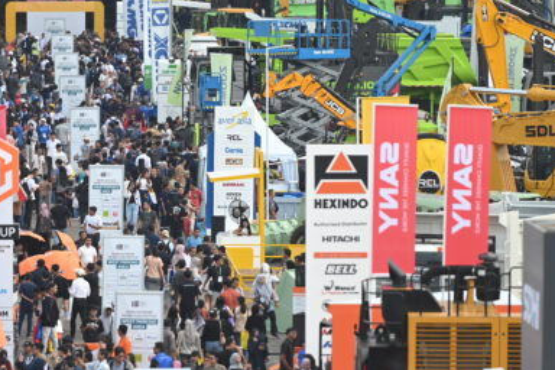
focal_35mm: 400
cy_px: 157
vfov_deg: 3.4
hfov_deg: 5.1
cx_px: 101
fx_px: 6166
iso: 320
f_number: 2.8
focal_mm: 200
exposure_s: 1/2500
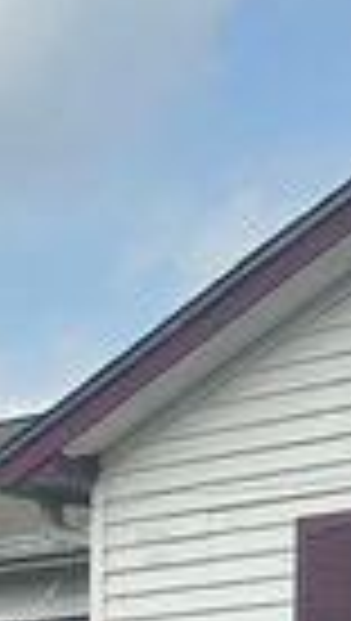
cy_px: 889
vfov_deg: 15.8
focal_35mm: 126
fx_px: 2077
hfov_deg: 9.3
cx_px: -252
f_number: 1.78
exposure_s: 1/5263
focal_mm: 6.86
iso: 80
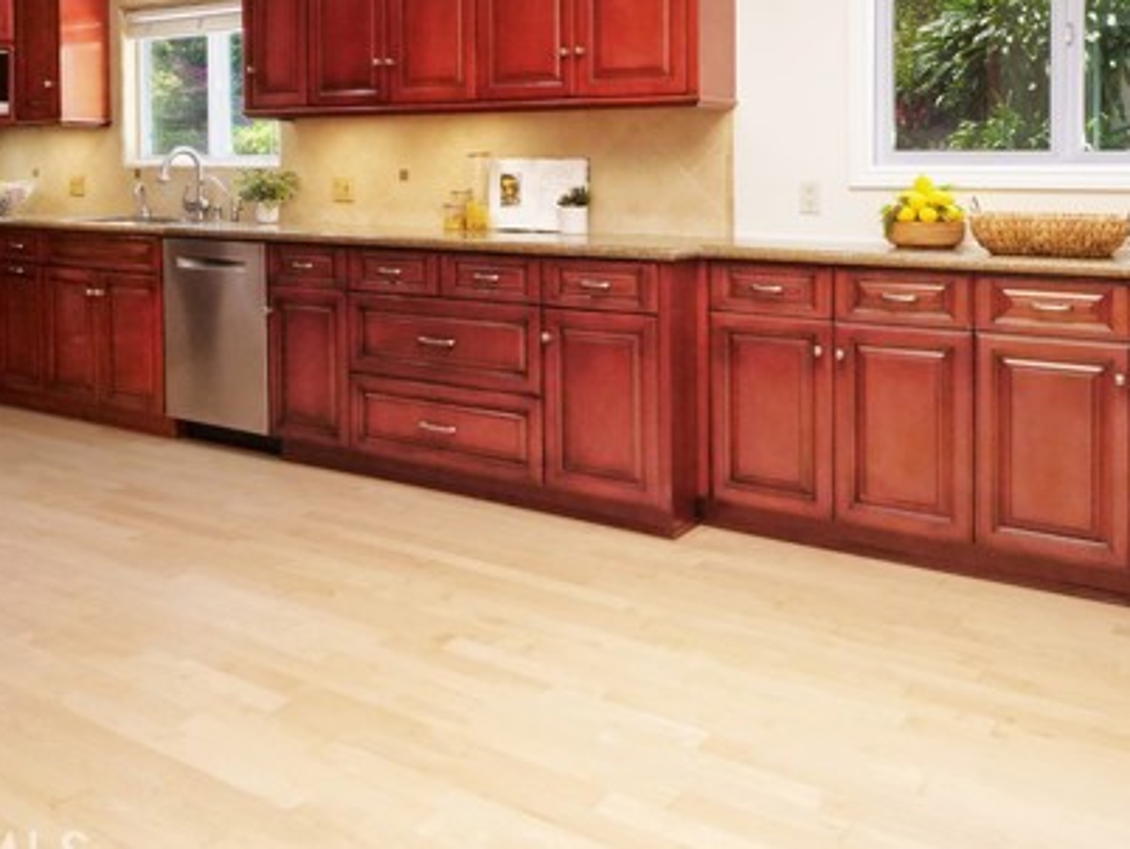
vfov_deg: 39.7
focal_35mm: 35
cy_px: 222
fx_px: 1143
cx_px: 433
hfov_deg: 52.1
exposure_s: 1/100
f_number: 8
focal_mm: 11
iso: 2000
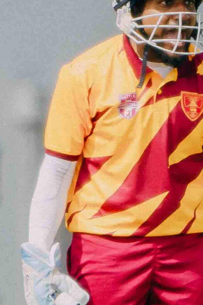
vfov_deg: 0.6
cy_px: -9
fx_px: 31178
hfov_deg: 0.4
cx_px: 51
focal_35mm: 3685
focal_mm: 600
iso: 250
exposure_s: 1/640
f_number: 6.3
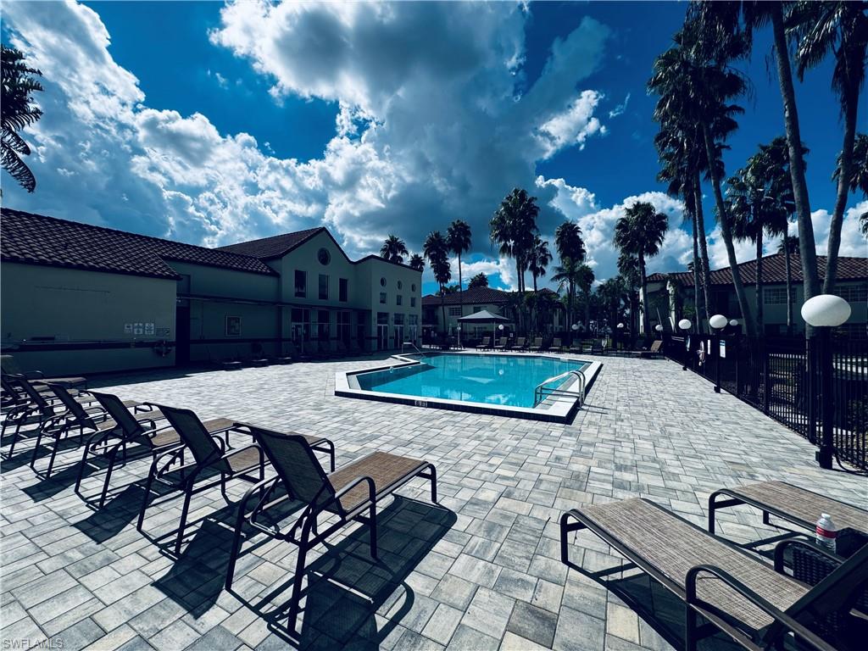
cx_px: 434
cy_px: 326
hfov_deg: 102.1
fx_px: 351
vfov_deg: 85.7
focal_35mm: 14
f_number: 2.2
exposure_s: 1/3906
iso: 40
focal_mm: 2.22
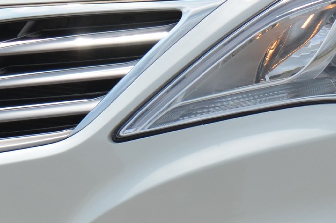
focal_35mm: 1108
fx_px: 10317
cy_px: 125
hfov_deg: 1.9
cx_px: 123
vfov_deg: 1.2
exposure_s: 1/2000
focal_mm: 200
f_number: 8
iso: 400
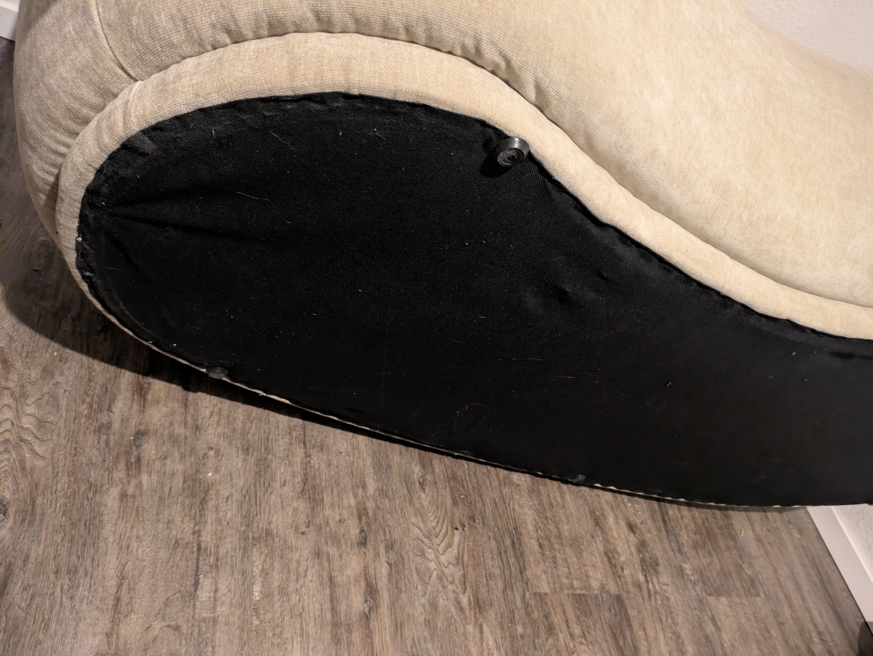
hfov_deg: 69.4
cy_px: 328
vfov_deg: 54.9
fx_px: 631
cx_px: 436
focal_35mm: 25
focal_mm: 5.43
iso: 951
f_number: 1.89
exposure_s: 1/8.33
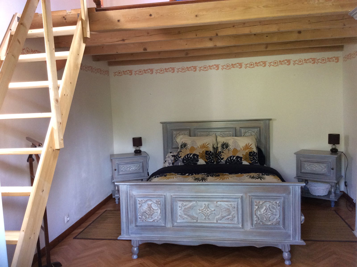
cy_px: 134
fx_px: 330
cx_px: 178
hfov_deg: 56.9
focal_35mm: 32
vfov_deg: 44.1
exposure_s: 1/25
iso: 100
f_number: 2.4
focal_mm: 3.3
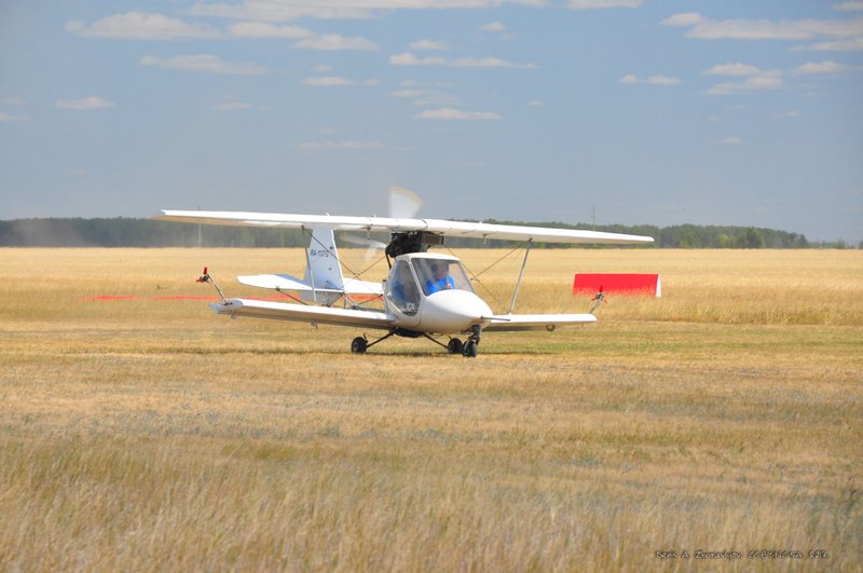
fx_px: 4488
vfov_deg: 7.3
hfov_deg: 11.0
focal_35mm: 188
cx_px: 432
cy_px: 286
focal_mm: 125
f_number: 8
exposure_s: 1/125
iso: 200
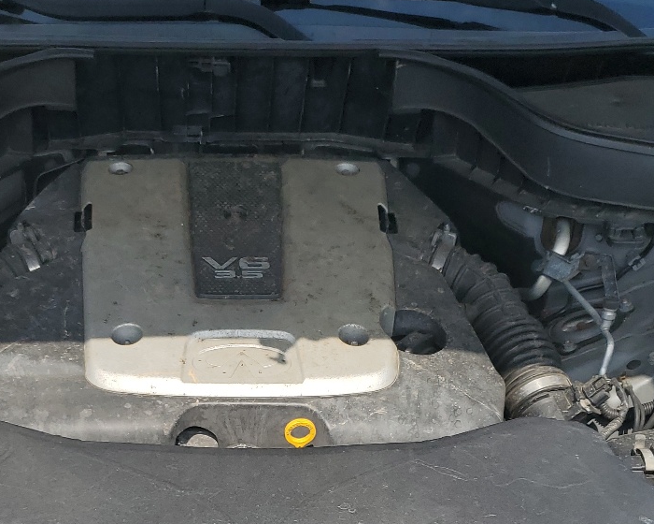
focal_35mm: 58
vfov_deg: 25.2
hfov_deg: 32.3
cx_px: 243
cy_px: 502
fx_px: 1123
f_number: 1.5
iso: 50
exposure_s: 1/3333
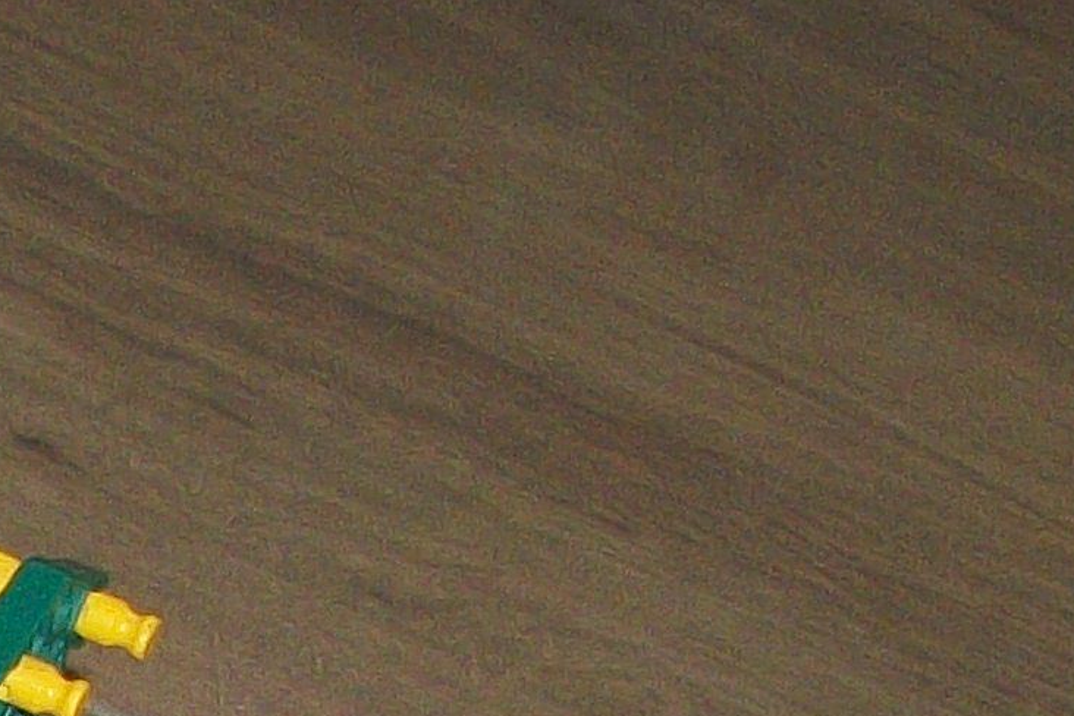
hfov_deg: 9.7
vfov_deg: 6.3
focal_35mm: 199
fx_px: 5936
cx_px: -932
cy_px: 2176
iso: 160
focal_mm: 6.3
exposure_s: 1/60
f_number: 3.1
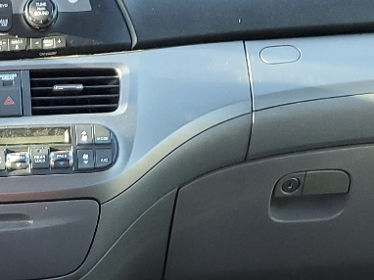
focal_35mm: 109
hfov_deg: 17.4
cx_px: -44
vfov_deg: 12.5
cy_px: 481
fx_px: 1177
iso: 75
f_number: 1.5
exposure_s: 1/60.2
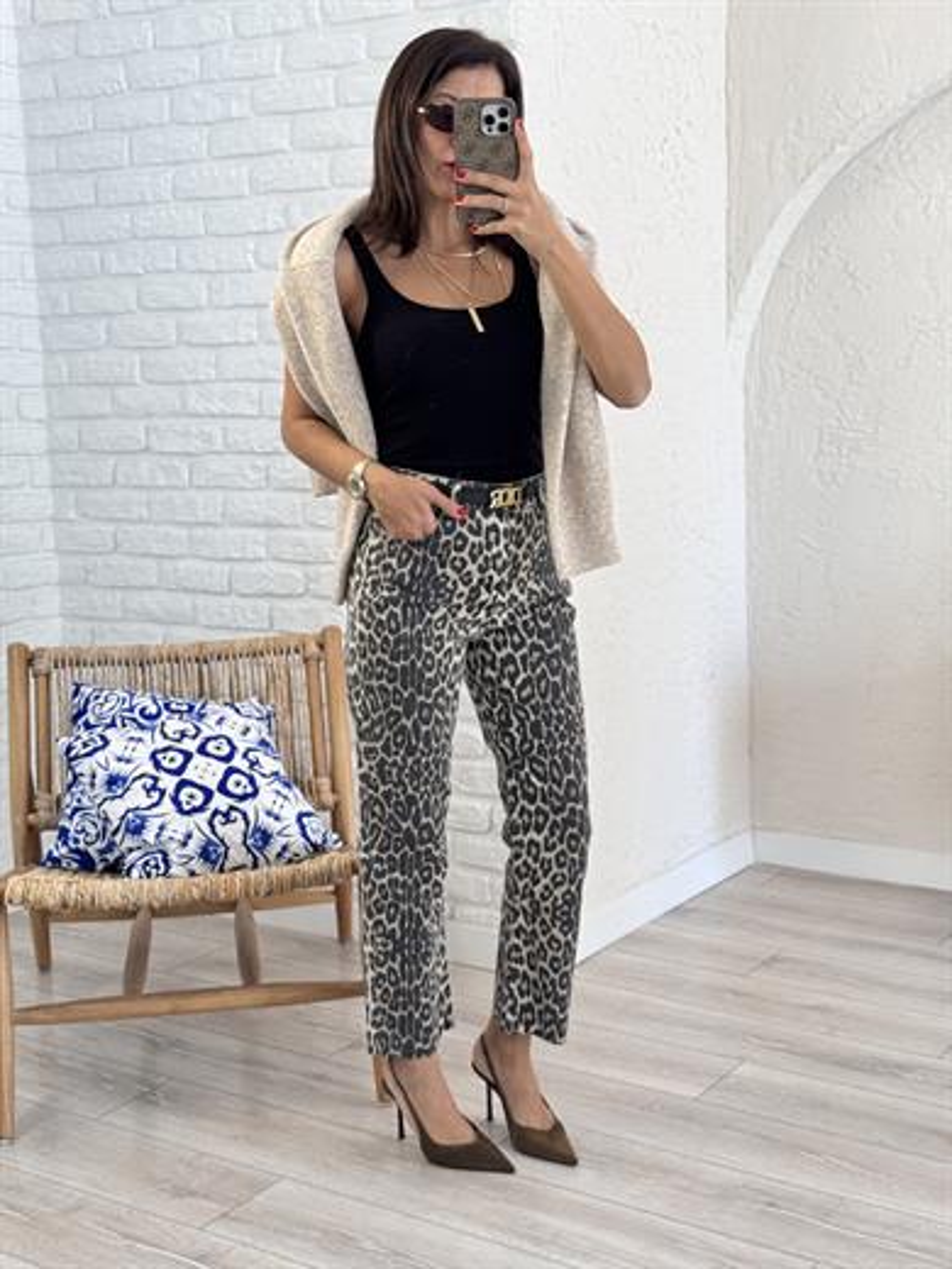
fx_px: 1760
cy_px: 634
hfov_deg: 30.3
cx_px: 476
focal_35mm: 48
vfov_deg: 39.7
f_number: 1.78
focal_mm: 6.76
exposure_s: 1/121
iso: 80
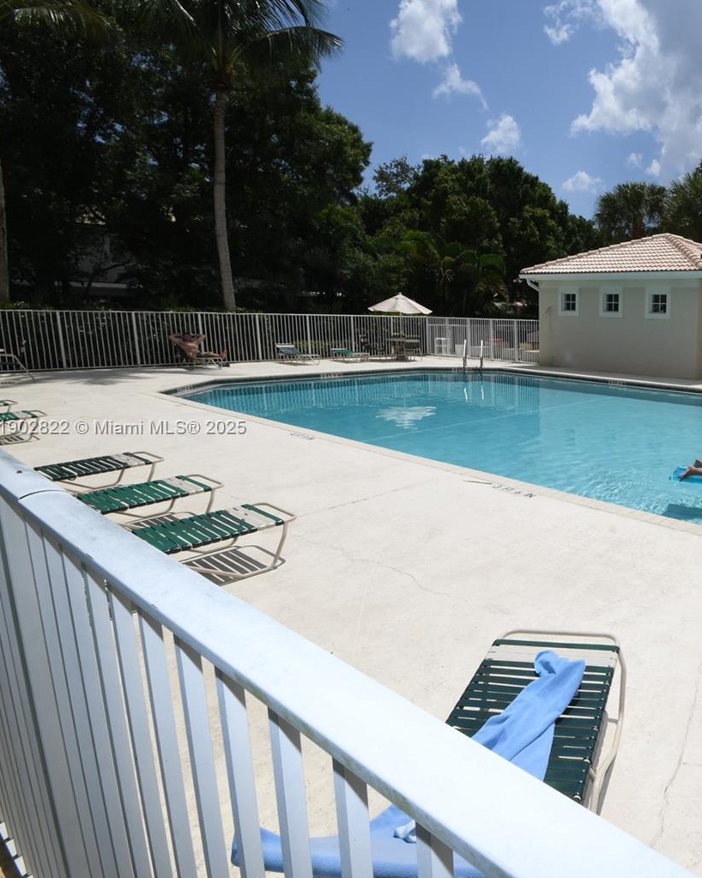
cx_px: 657
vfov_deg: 75.0
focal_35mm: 22
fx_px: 572
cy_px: 428
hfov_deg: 53.5
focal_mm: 10
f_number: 20
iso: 200
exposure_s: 1/250
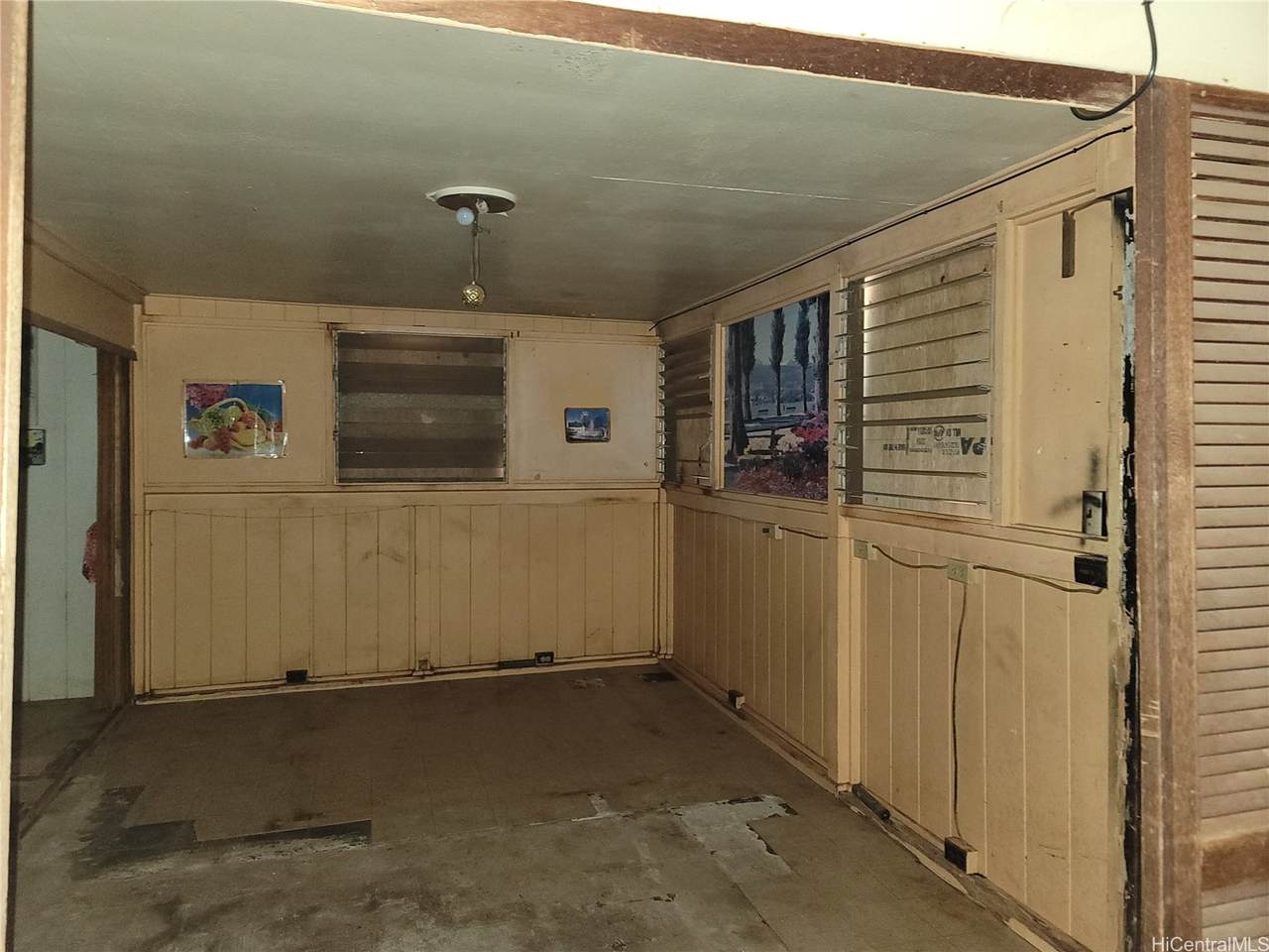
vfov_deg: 54.9
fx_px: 916
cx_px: 634
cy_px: 476
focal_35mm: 25
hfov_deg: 69.4
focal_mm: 7
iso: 400
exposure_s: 1/10
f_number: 1.8
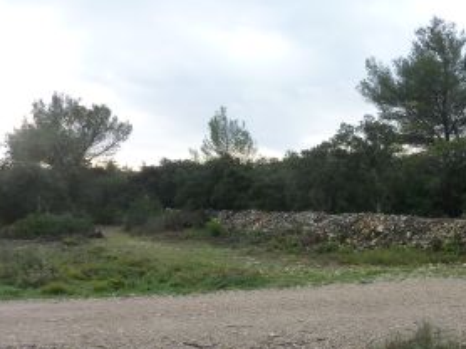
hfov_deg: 50.8
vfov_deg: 39.3
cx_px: 295
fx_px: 484
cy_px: 220
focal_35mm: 36
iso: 125
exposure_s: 1/125
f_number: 4
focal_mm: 4.1
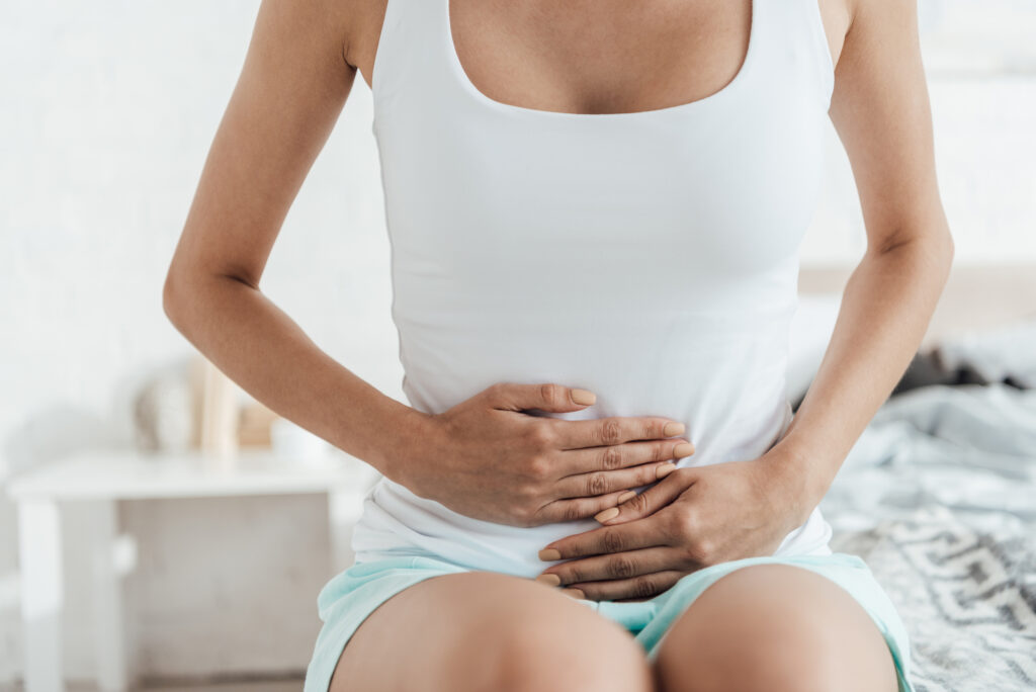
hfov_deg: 36.2
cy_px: 346
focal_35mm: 55
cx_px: 518
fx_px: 1584
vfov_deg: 24.7
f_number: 3.2
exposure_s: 1/200
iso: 100
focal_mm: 55
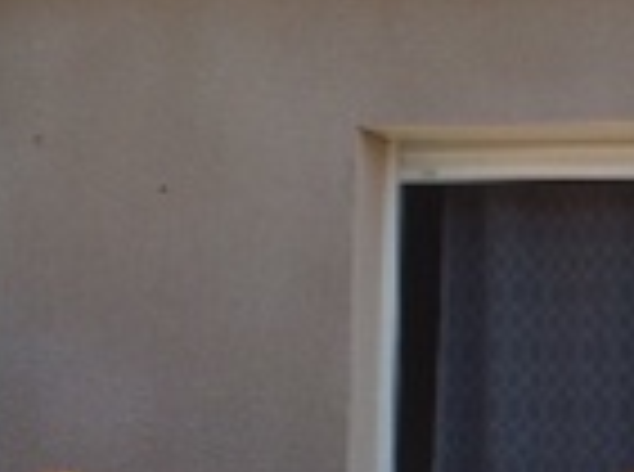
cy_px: 418
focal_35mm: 159
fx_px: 2905
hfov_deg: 12.1
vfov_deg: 9.3
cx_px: 805
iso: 80
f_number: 2.8
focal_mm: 3.85
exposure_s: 1/569
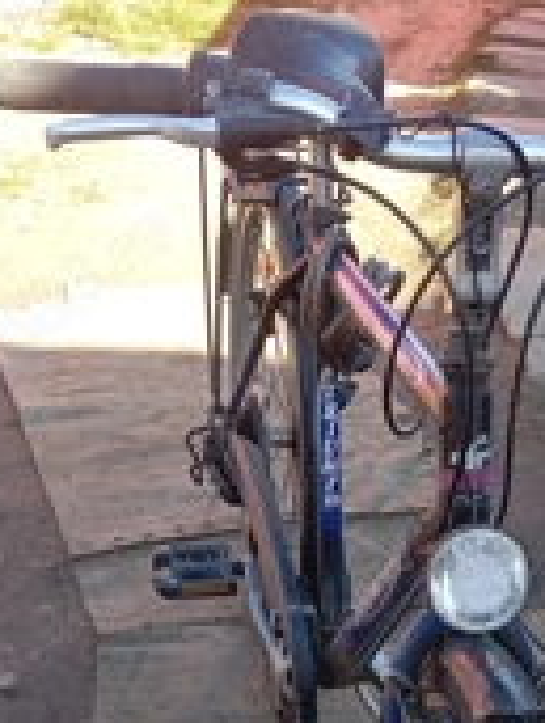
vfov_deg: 28.1
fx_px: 1359
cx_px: 477
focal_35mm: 65
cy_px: 706
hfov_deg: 22.2
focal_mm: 4.22
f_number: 1.8
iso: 110
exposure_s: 1/103
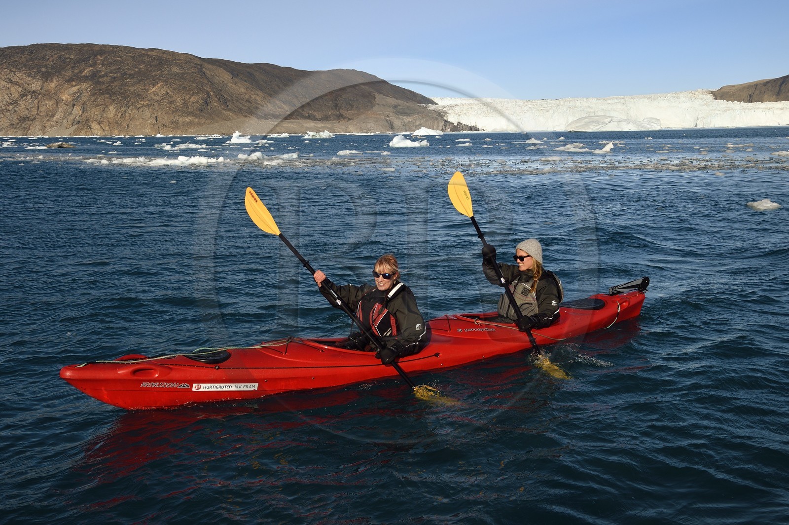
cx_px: 394
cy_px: 262
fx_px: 920
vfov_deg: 31.8
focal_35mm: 42
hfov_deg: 46.4
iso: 400
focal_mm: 42
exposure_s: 1/1000
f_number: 11
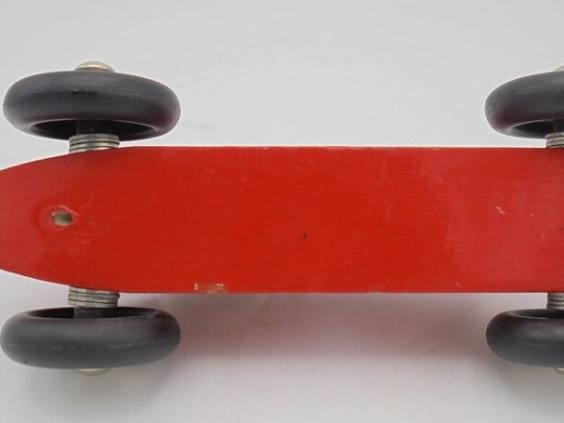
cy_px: 231
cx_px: 312
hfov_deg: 43.8
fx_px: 700
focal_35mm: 43
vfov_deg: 33.6
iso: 100
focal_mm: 5.3
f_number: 3.7
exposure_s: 1/200
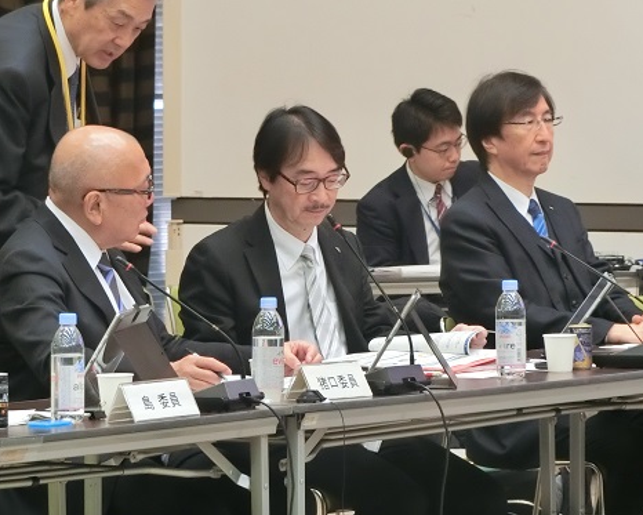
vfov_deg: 5.2
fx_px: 5691
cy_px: 243
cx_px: 297
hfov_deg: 6.5
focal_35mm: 299
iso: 800
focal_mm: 45.4
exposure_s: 1/13
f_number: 5.9
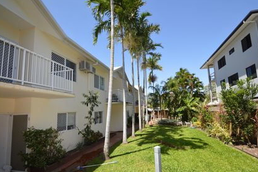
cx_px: 129
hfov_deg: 93.3
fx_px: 122
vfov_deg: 70.2
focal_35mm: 17
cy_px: 95
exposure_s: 1/200
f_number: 5.6
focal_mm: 10
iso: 100
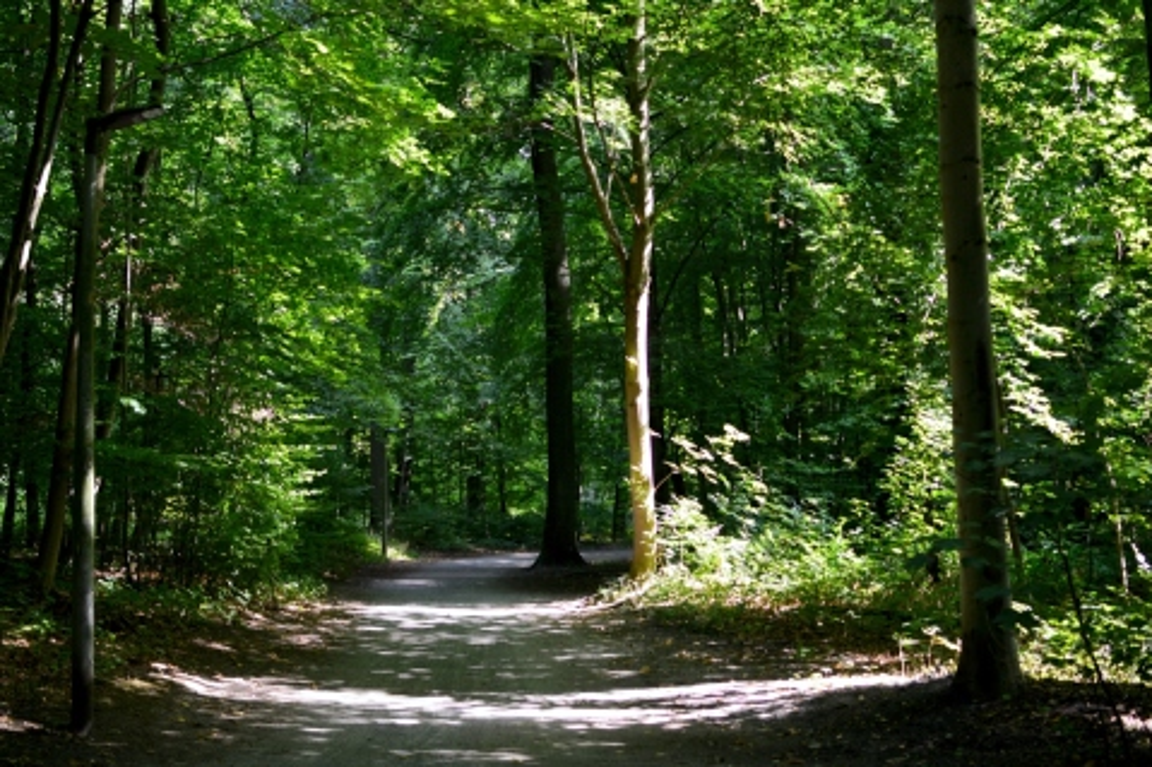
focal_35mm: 52
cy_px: 384
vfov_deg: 25.7
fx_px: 1679
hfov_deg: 37.9
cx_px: 576
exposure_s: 1/50
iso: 100
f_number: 2.8
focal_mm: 35
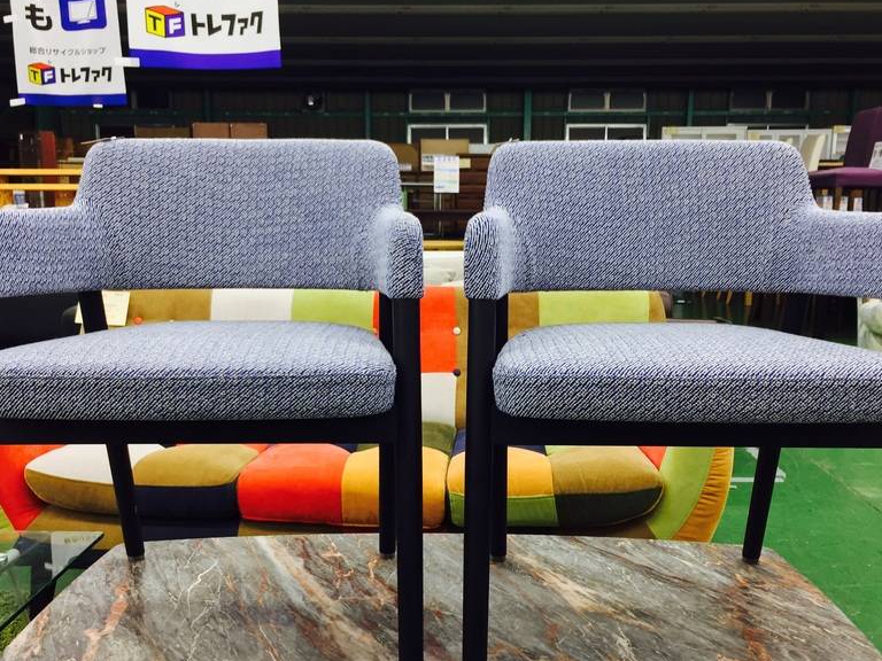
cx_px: 443
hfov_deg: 54.0
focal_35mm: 34
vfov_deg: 41.8
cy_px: 355
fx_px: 866
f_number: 2.2
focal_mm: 4.15
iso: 32
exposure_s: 1/30
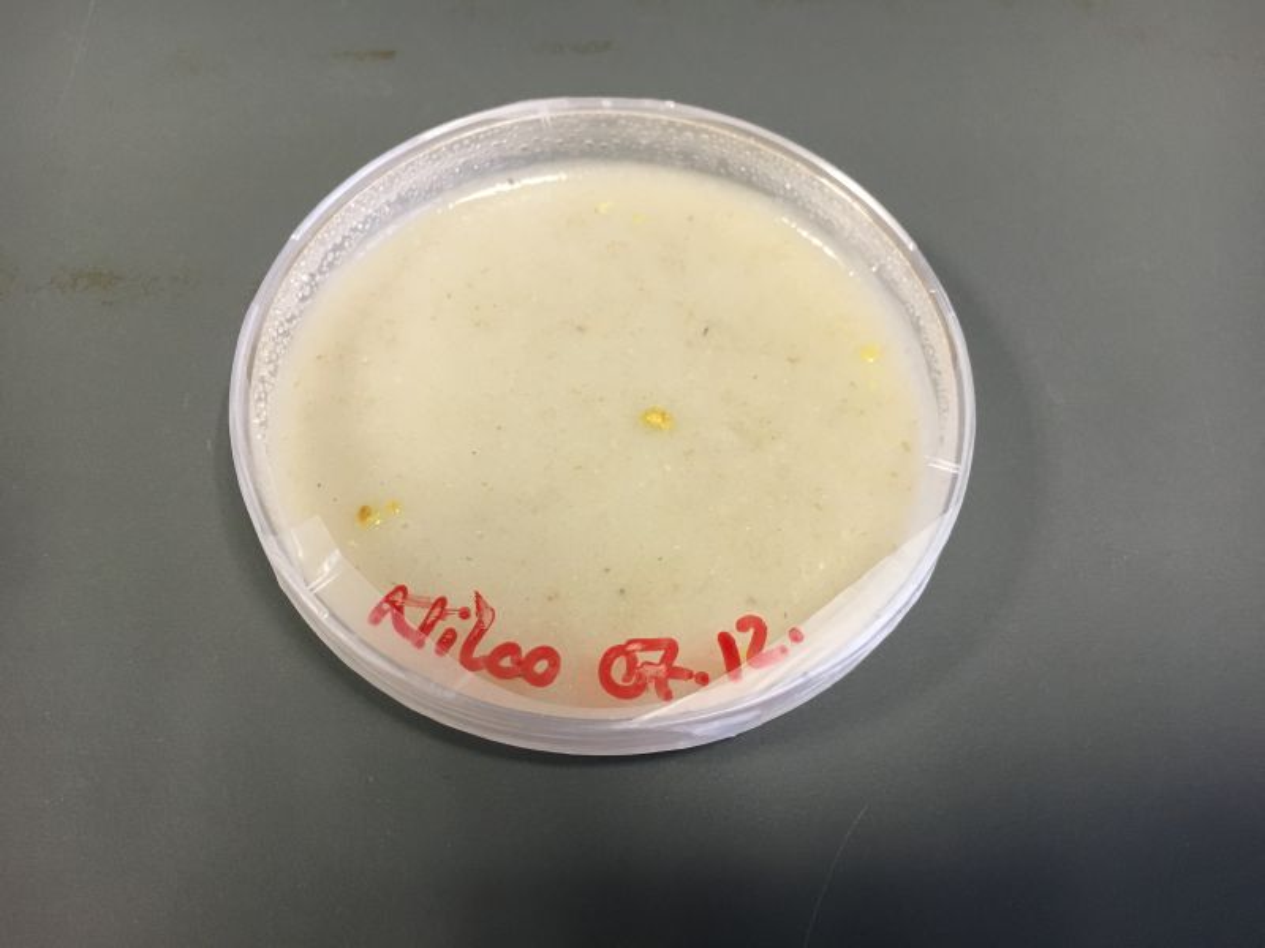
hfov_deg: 61.7
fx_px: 1060
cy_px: 474
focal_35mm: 29
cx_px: 632
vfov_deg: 48.2
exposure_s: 1/33
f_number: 2.2
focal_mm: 4.15
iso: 125
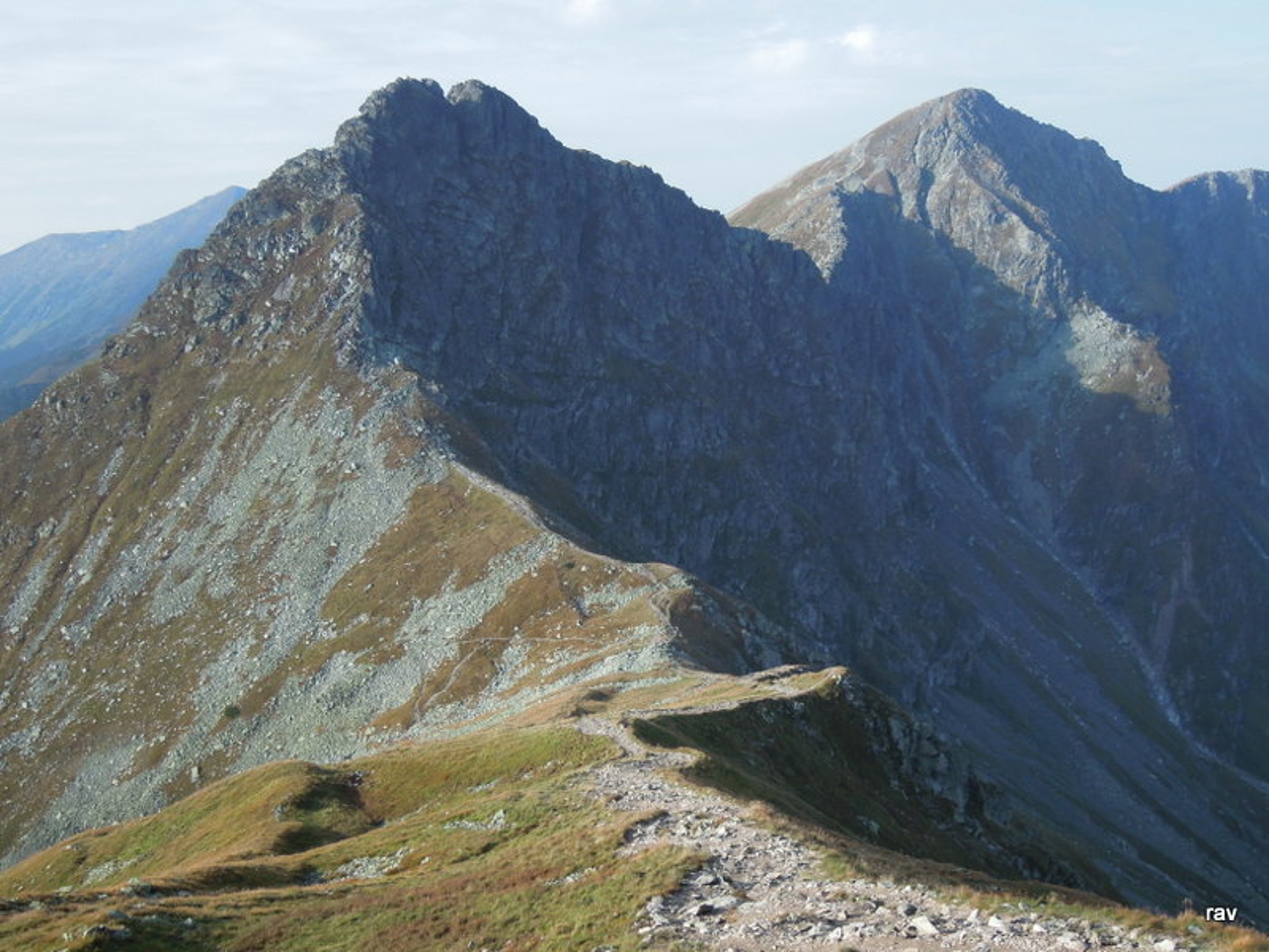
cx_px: 634
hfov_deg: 46.8
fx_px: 1466
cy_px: 476
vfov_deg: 36.0
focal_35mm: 40
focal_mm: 7.2
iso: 200
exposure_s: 1/1250
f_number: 2.6
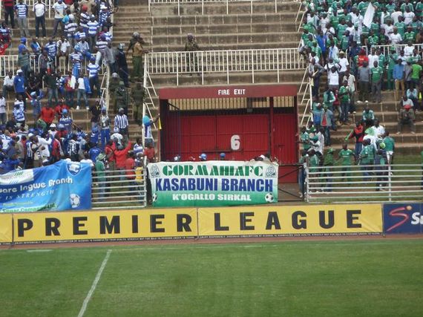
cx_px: 212
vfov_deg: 4.8
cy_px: 158
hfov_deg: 6.4
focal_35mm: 310
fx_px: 3787
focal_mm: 49.2
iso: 80
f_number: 4.9
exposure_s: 1/200
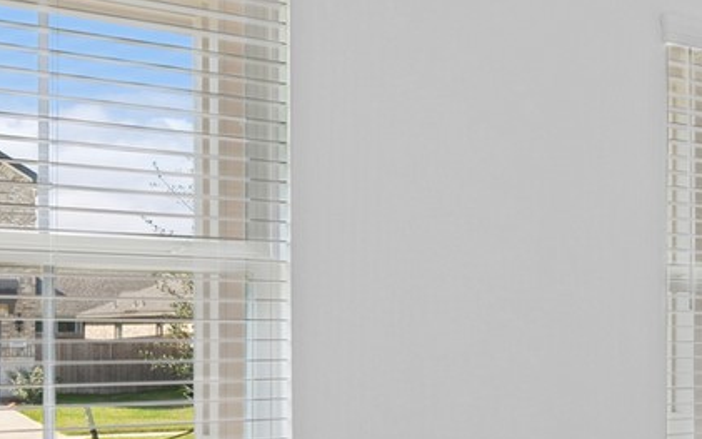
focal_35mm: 61
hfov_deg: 28.1
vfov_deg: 21.0
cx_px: 897
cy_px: 355
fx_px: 1167
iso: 100
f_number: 8
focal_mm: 14
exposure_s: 1/30
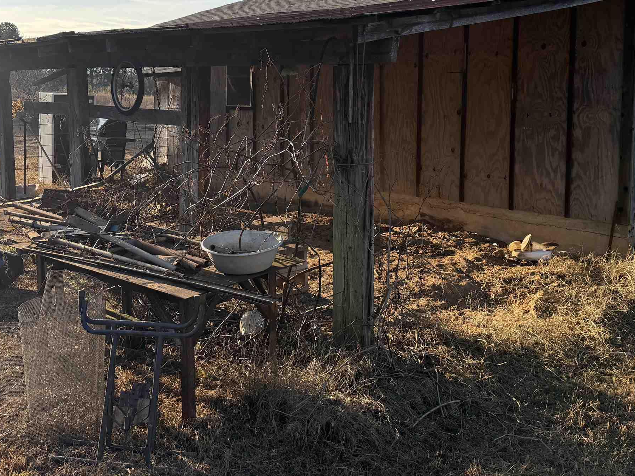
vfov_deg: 34.5
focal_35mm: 41
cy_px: 124
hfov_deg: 45.8
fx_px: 752
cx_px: 312
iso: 100
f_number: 1.78
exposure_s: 1/3953
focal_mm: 6.76
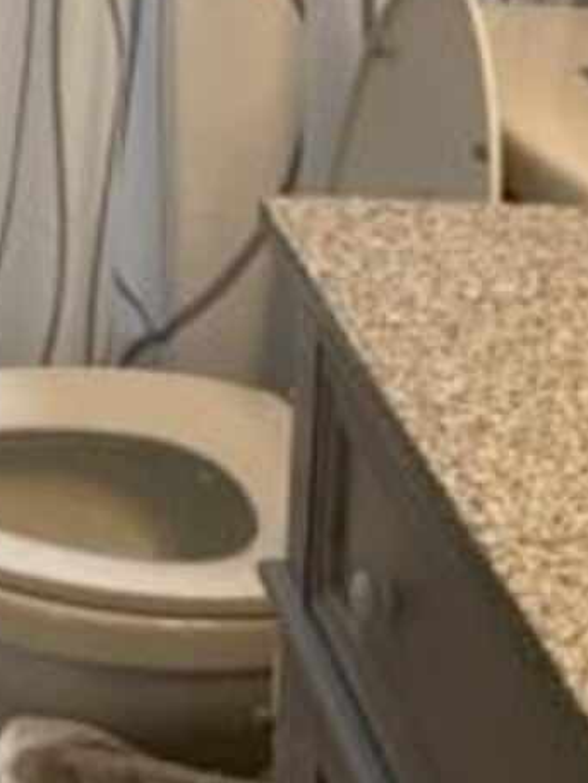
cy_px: -454
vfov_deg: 17.7
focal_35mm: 97
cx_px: -327
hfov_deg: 14.1
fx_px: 2196
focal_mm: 5.1
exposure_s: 1/120
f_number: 1.6
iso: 80
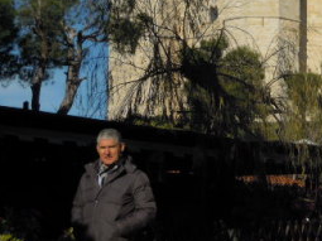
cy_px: 90
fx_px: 1348
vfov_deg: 10.2
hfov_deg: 13.5
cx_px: 307
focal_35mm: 145
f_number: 8.8
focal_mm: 13.2
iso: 100
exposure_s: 1/400
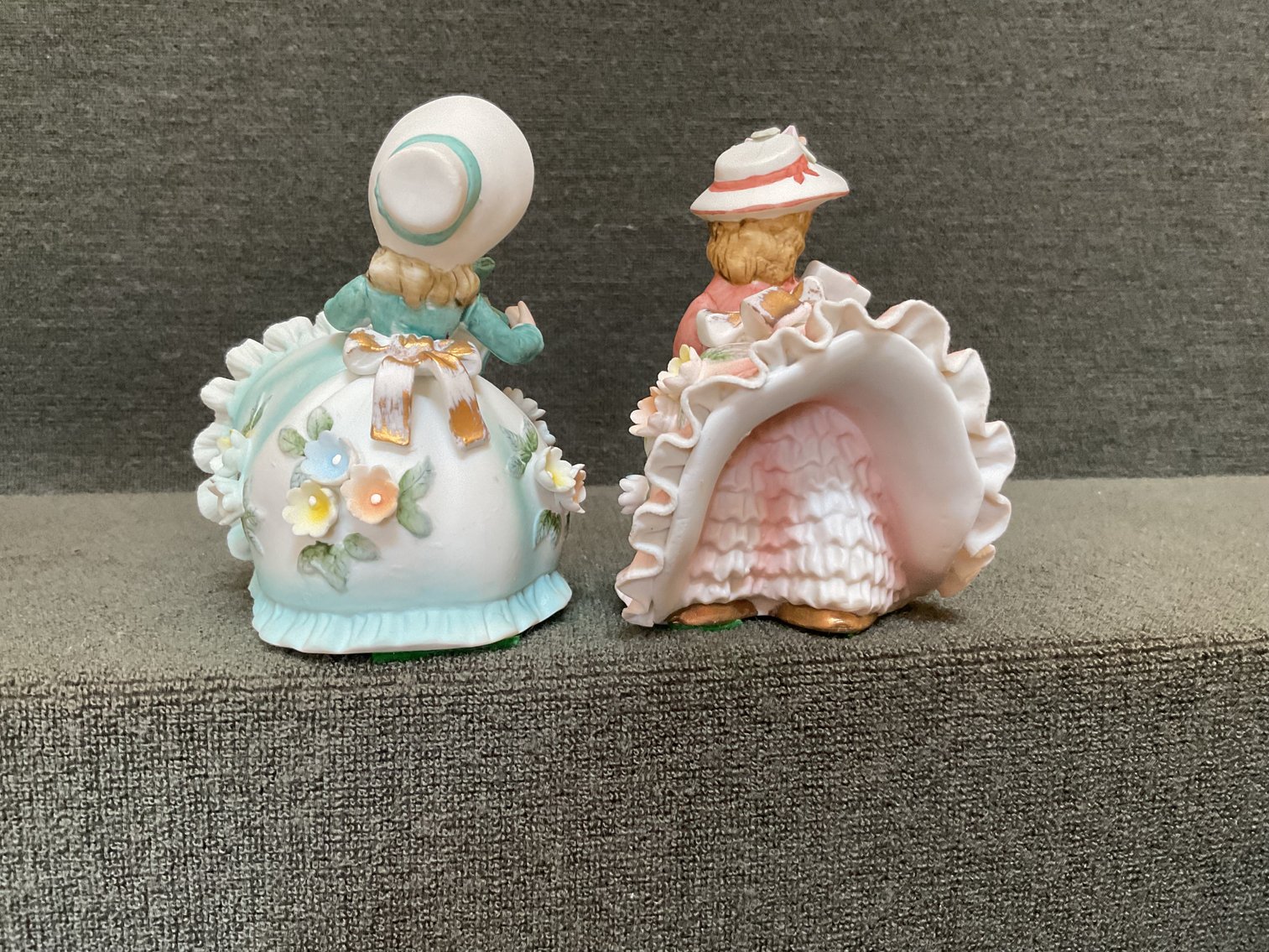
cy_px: 476
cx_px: 634
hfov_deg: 61.7
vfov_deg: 48.2
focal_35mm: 29
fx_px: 1063
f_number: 1.8
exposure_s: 1/60
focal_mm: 3
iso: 160
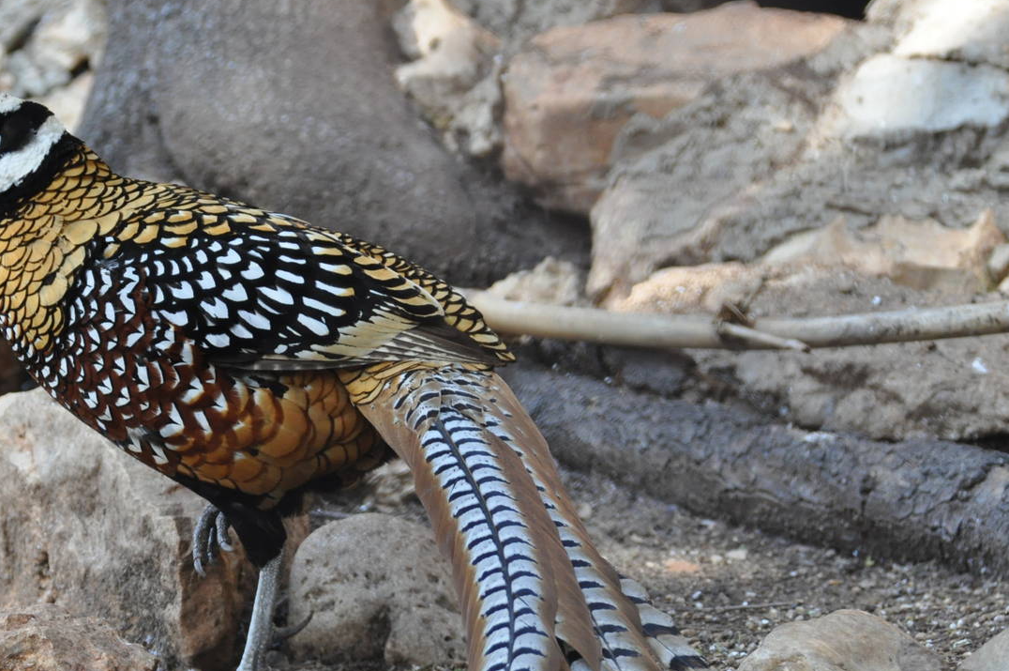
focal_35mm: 223
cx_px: 266
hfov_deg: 9.2
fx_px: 6243
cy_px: 410
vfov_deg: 6.1
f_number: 5.6
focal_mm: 100
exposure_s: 1/125
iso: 1000
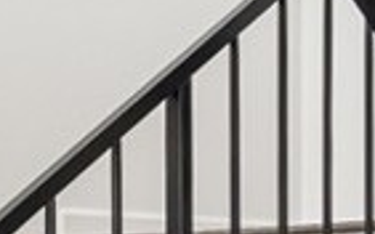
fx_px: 1134
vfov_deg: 11.4
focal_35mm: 111
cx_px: -205
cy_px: 335
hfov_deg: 16.8
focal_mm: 10
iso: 320
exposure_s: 1/15
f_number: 7.1
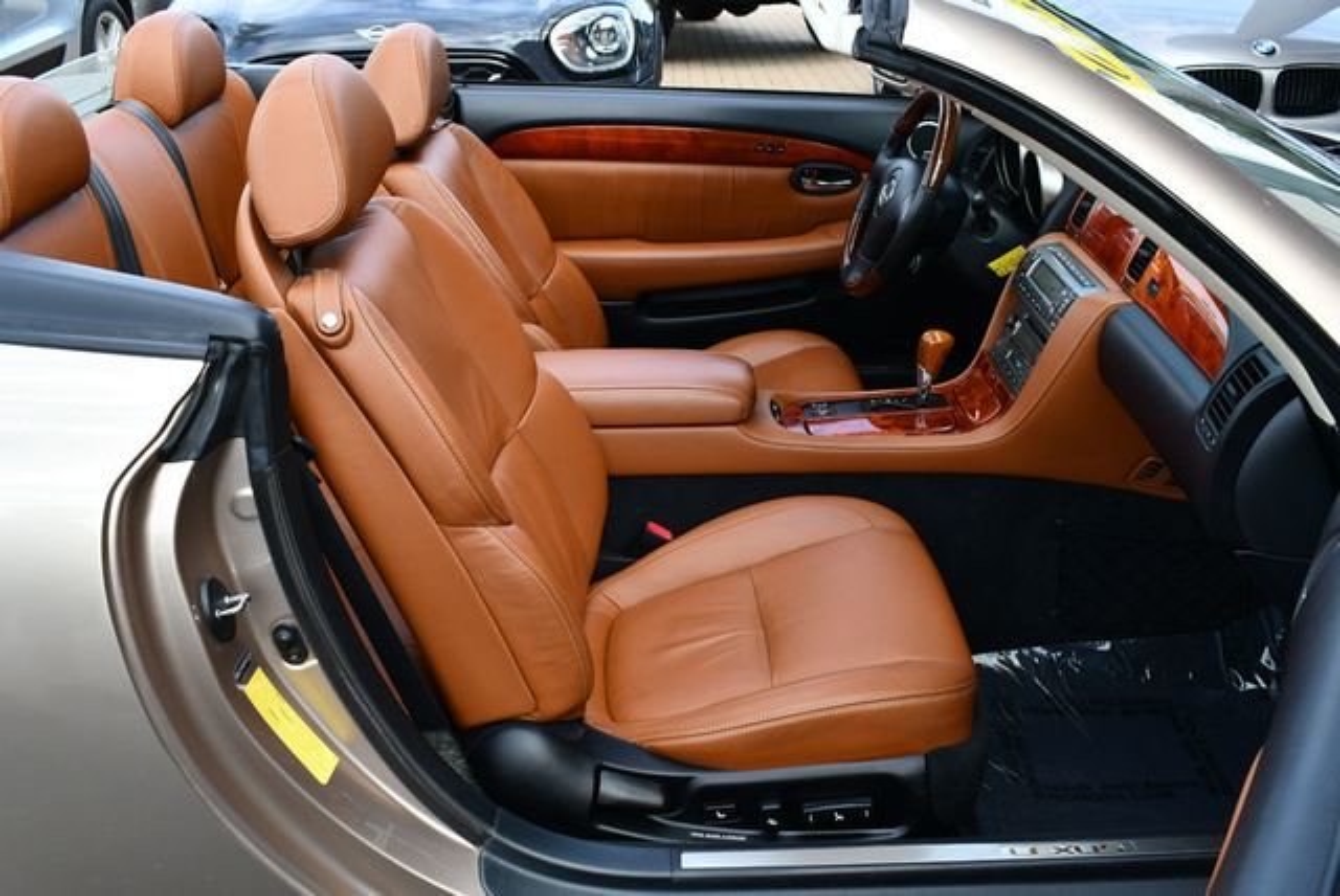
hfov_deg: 53.1
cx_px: 670
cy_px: 448
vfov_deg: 36.9
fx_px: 1341
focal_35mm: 36
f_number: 5.6
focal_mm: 18
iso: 250
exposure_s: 1/250
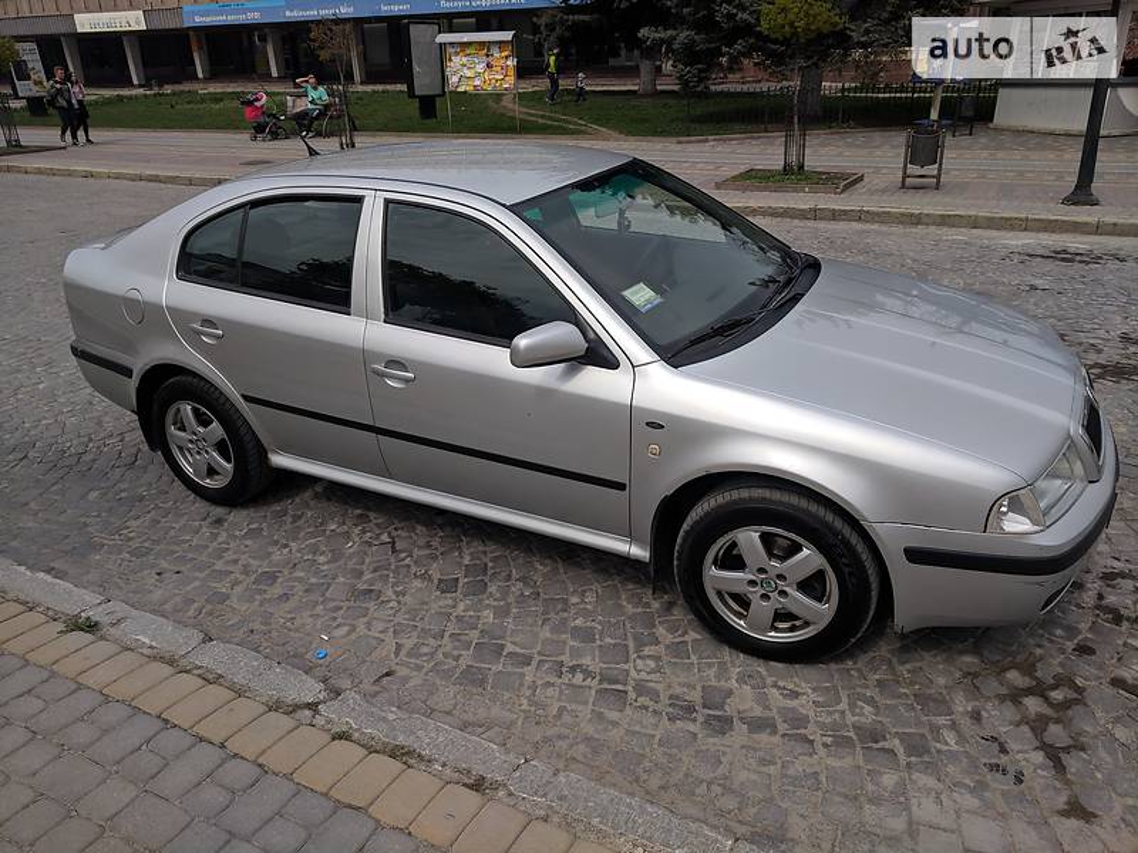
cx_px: 569
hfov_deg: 67.3
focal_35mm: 26
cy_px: 426
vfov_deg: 53.1
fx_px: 855
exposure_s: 1/2740
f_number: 2
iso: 50
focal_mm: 4.7
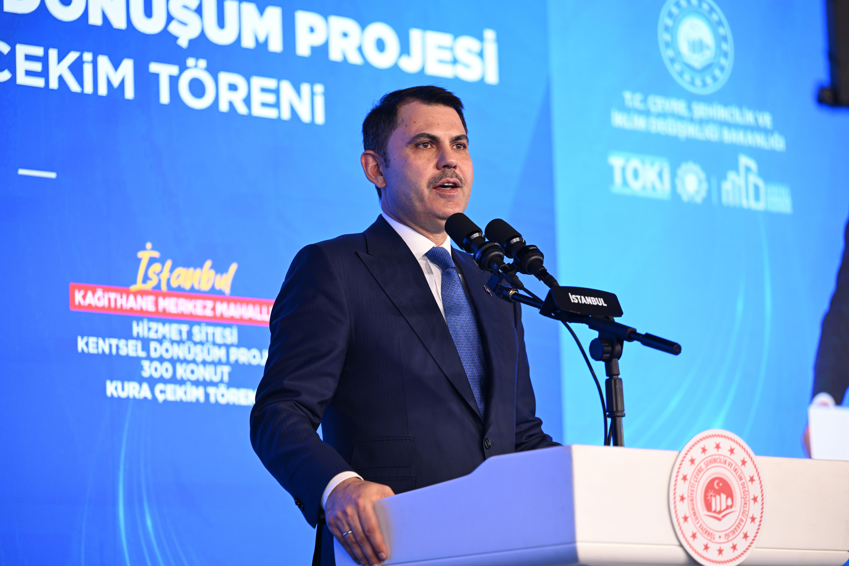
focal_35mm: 140
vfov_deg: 9.8
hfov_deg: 14.7
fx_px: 3301
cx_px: 424
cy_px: 283
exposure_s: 1/400
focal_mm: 140
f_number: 2.8
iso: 1000
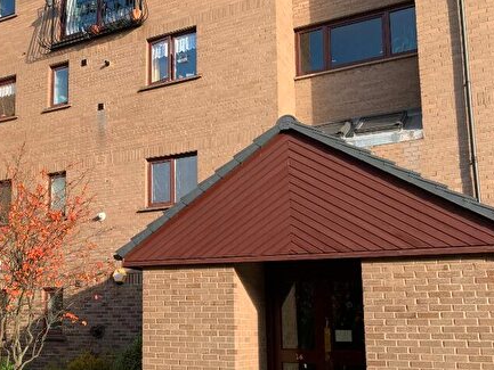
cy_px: 242
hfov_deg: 43.9
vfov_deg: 34.1
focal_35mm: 42
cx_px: 149
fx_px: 600
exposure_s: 1/502
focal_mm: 4.25
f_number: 1.8
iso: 25
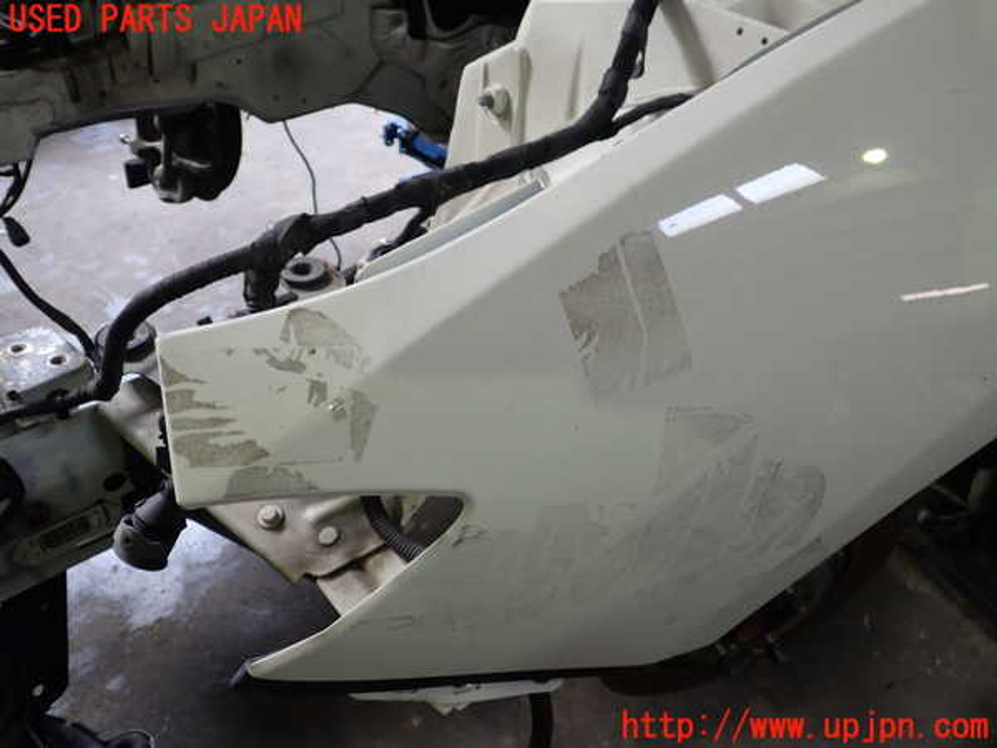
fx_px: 864
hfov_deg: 60.0
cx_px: 498
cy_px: 374
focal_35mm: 30
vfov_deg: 46.8
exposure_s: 1/60
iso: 200
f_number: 2.3
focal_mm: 5.4
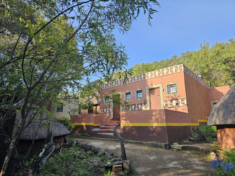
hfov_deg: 73.9
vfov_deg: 58.9
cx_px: 118
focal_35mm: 23
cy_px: 88
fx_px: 156
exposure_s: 1/184
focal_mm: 6.3
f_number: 1.7
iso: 10
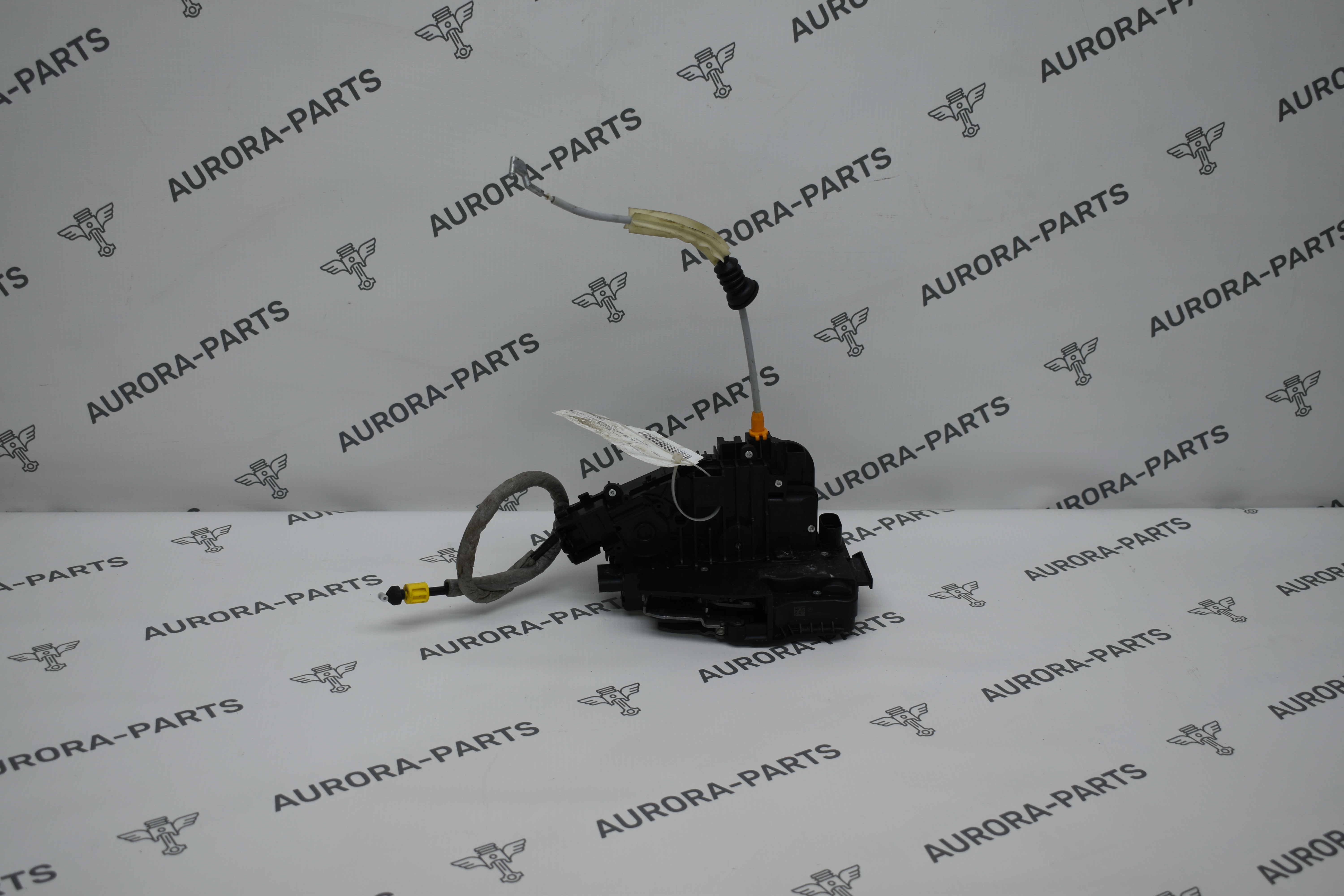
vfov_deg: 28.9
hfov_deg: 42.3
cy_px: 448
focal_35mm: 46
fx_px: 1736
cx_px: 672
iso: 100
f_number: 5
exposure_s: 1/60
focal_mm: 31
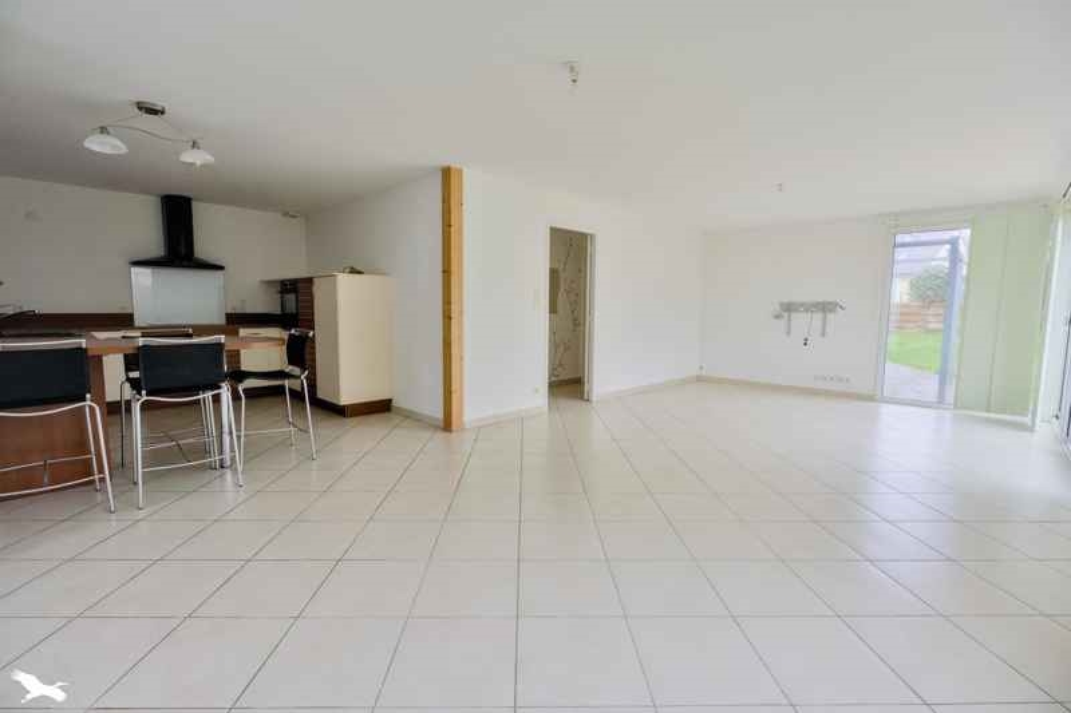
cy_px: 356
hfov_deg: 96.7
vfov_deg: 73.7
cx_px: 536
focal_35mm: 16
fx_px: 476
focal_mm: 16
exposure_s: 1/200
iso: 800
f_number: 8
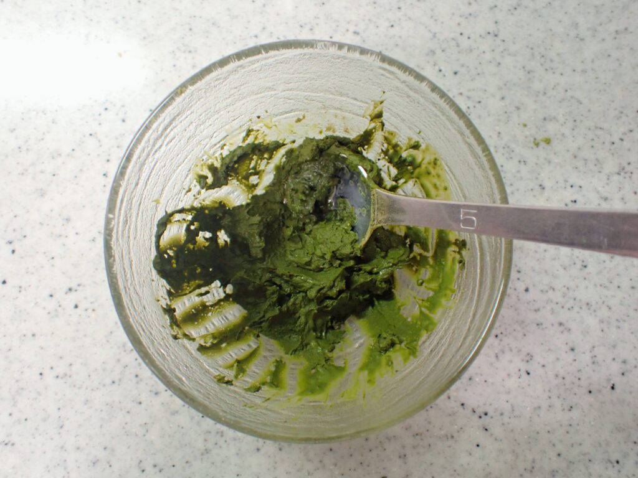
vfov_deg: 46.8
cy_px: 239
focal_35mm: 30
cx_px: 319
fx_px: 553
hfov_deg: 60.0
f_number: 2.3
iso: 800
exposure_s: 1/40
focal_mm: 5.4
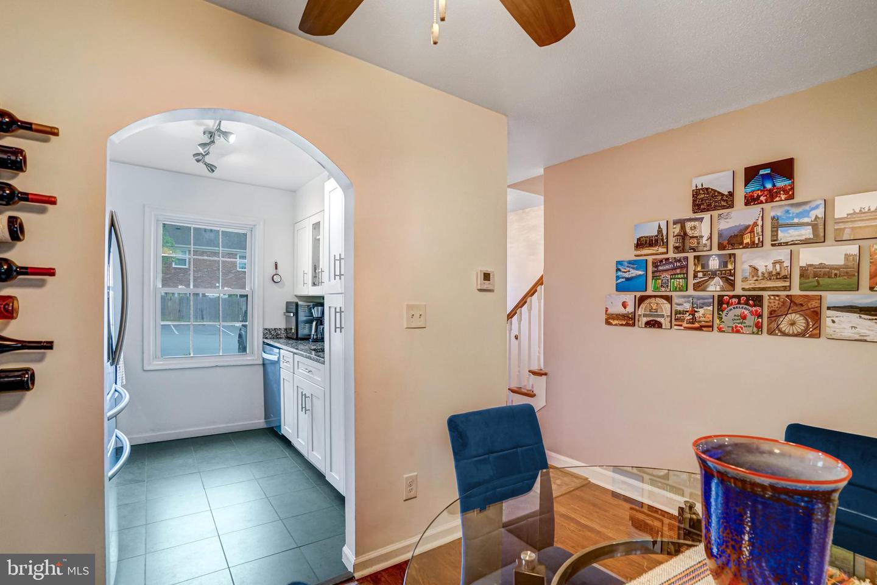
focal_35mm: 16
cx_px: 438
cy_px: 292
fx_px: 390
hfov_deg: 96.7
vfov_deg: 73.7
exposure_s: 1/25
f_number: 8
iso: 1250
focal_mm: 16
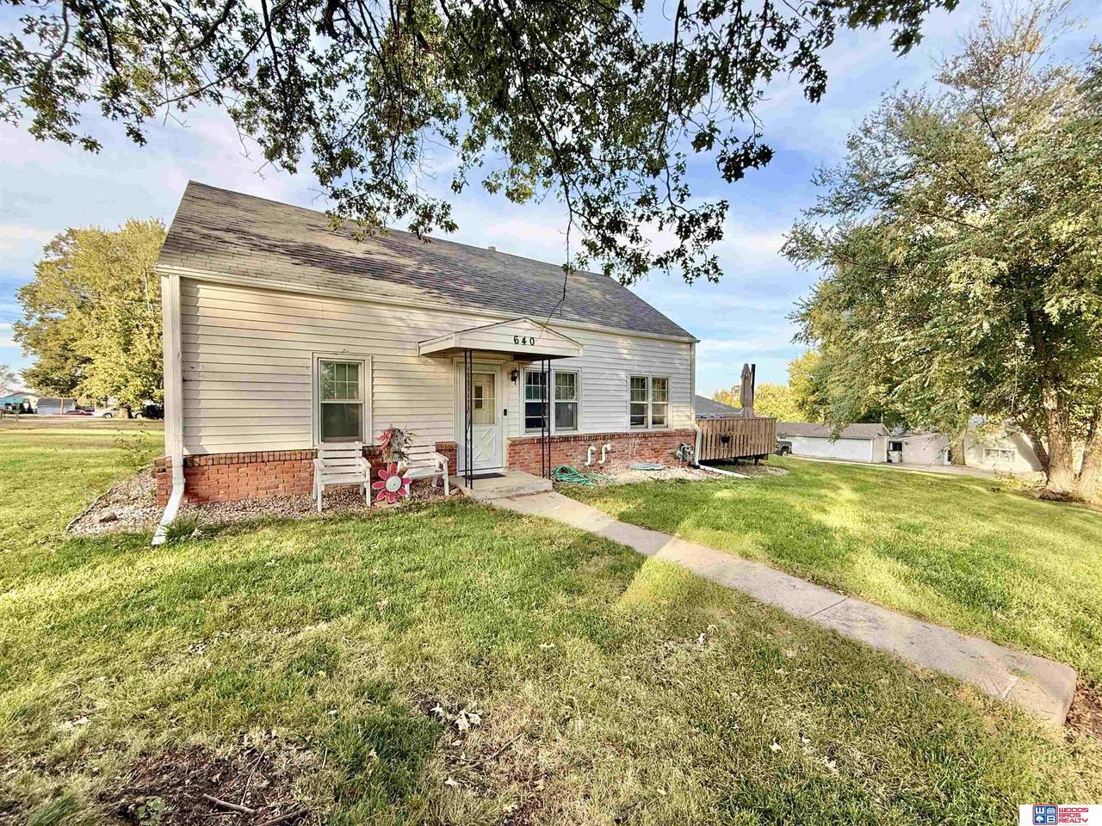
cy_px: 413
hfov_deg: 102.1
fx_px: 446
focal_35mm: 14
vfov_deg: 85.7
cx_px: 551
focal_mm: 2.22
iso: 64
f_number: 2.2
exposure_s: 1/564
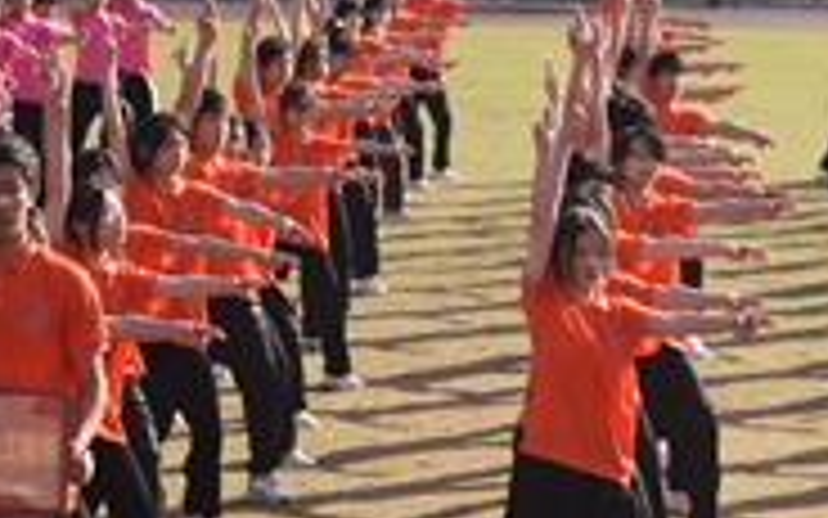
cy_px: 92
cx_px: 711
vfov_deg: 6.0
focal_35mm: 220
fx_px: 4964
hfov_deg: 9.5
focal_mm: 48
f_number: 4.5
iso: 1000
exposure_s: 1/5000
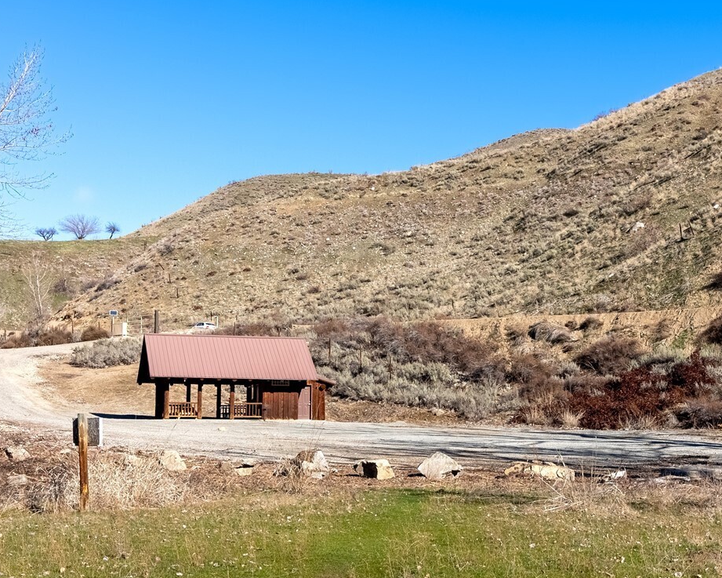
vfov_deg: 26.3
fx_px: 1233
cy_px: 370
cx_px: 477
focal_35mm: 58
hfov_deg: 32.4
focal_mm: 33.4
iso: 100
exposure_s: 1/4000
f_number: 11
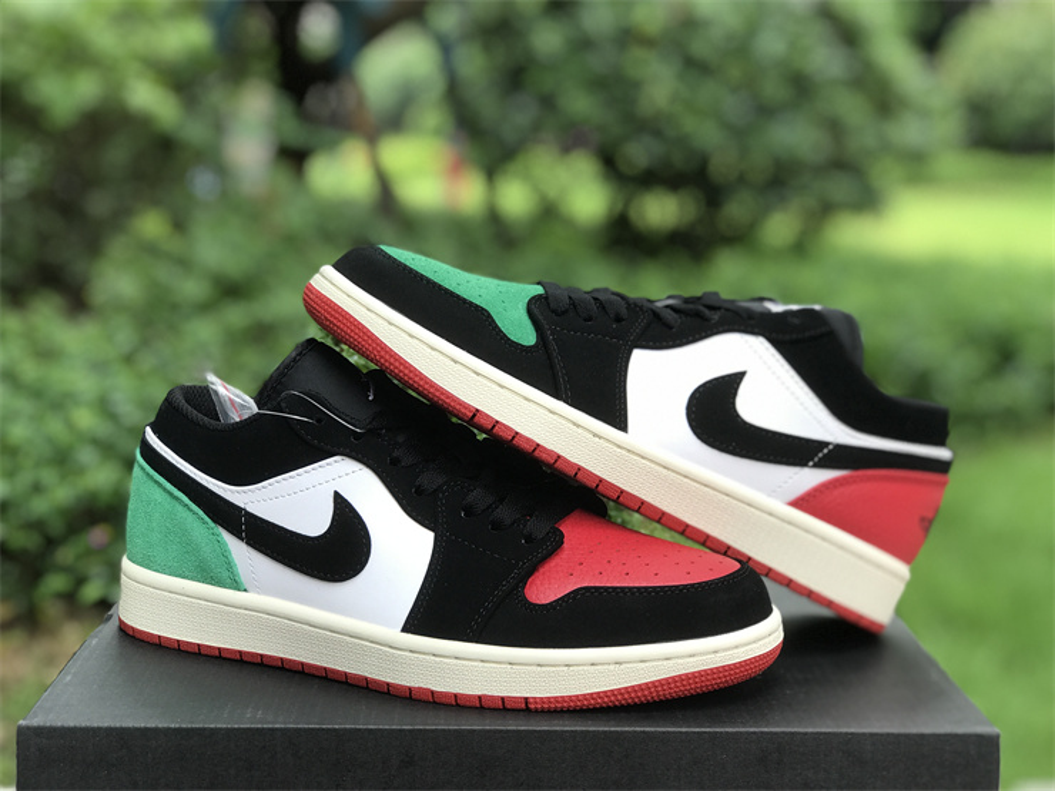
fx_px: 1737
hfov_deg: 33.8
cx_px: 528
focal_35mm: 57
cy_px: 396
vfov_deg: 25.7
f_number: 2.8
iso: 25
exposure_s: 1/50
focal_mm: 6.6
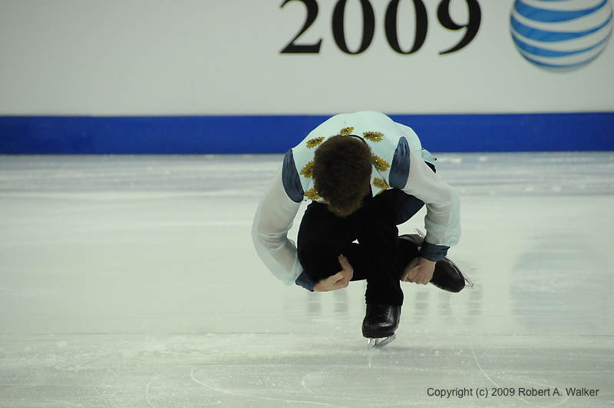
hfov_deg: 6.9
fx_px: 5109
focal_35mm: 300
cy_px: 204
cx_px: 307
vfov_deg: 4.6
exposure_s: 1/1000
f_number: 5.6
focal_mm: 200
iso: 3200
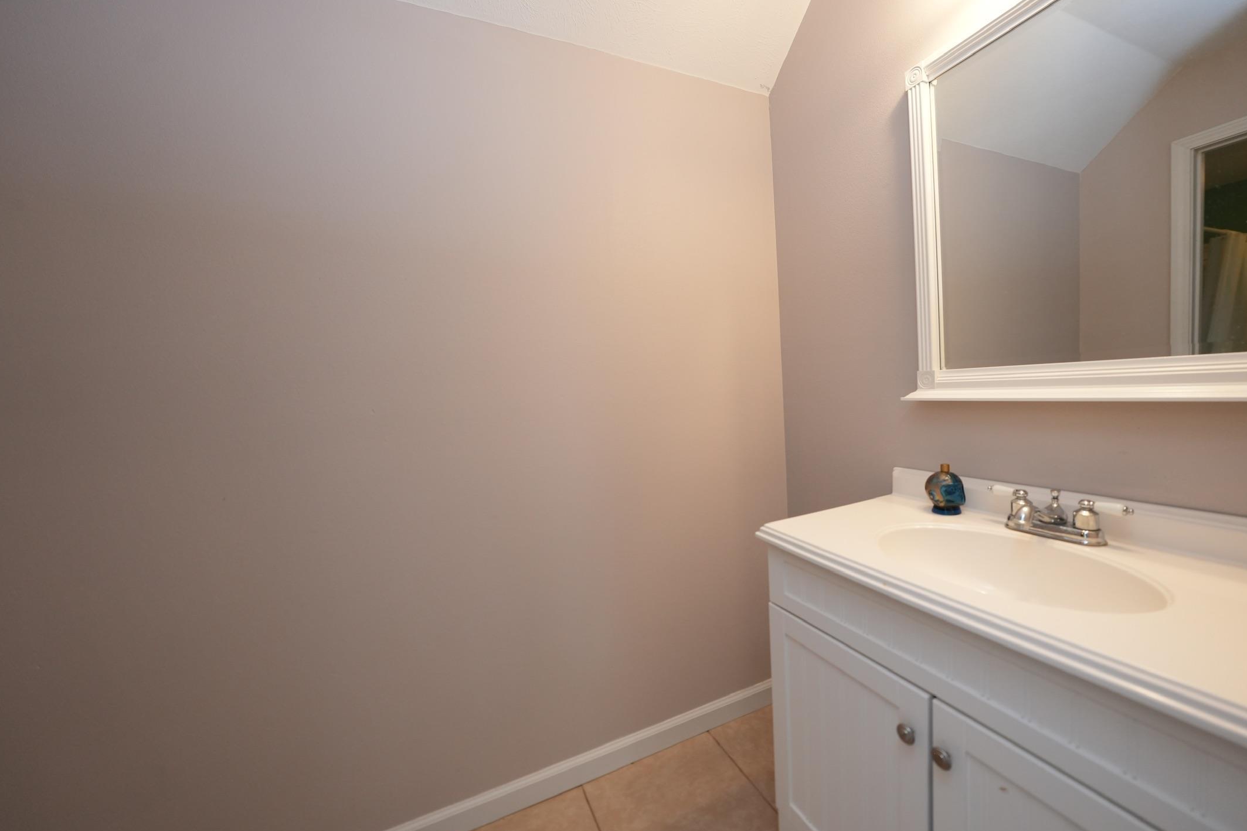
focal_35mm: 13
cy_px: 408
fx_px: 450
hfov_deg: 108.2
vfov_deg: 85.4
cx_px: 661
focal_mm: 12
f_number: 3.2
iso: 1600
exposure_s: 1/160
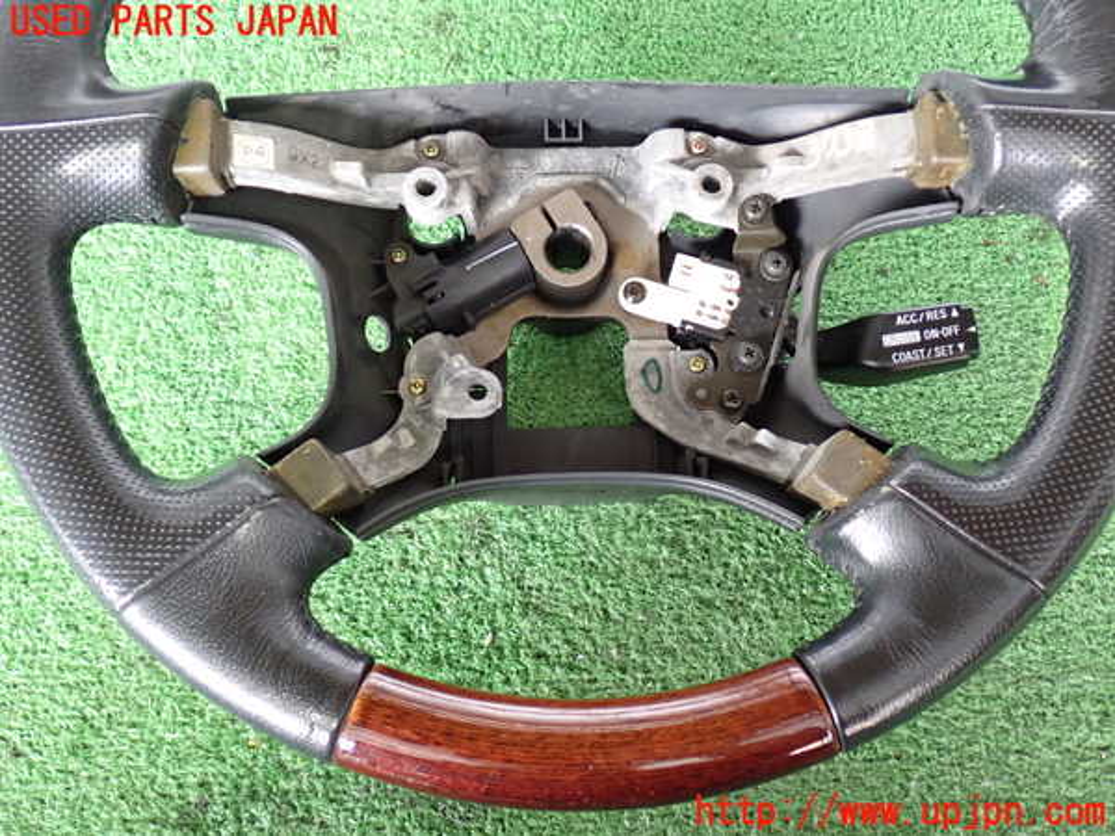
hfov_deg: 51.4
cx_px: 558
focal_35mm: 36
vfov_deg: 39.7
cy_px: 418
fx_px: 1160
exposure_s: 1/40
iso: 640
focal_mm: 6.37
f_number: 2.5
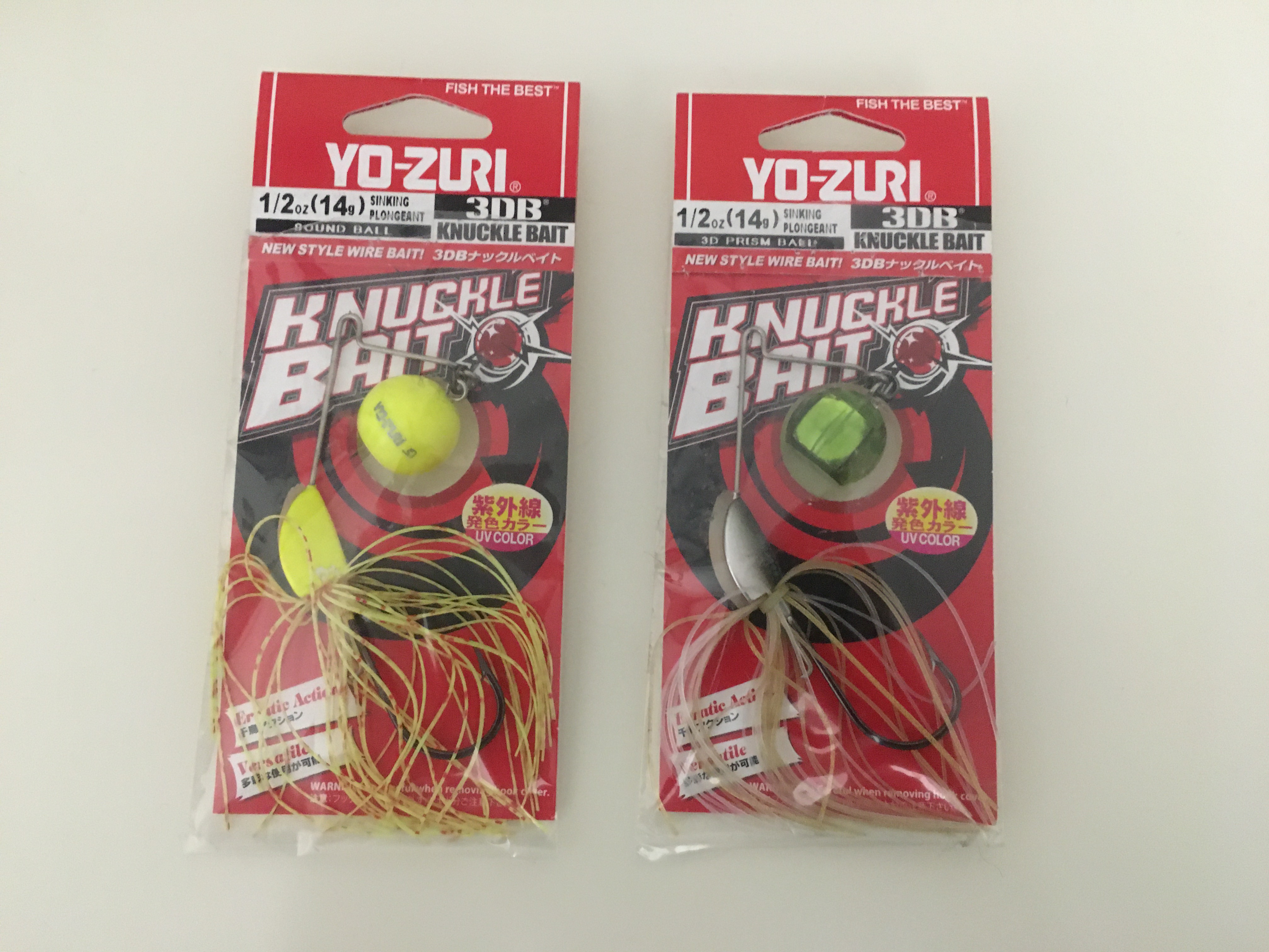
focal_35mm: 29
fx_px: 1063
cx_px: 634
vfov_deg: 48.2
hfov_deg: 61.7
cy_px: 476
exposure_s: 1/17
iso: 640
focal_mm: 4.15
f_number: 2.2
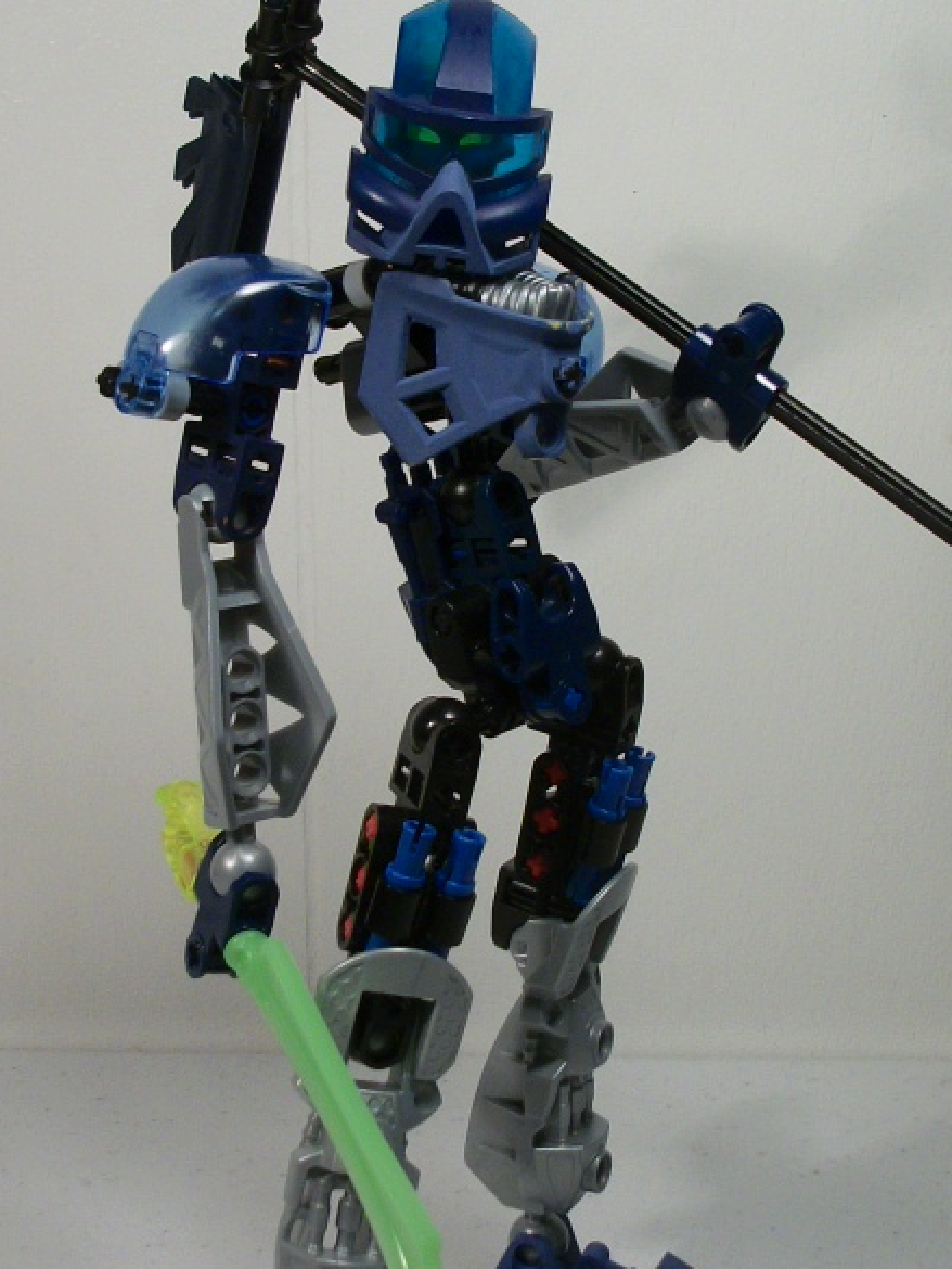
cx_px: 516
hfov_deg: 21.0
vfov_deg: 27.8
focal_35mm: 70
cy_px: 631
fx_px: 2566
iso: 80
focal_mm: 5.7
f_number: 2.9
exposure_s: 1/60
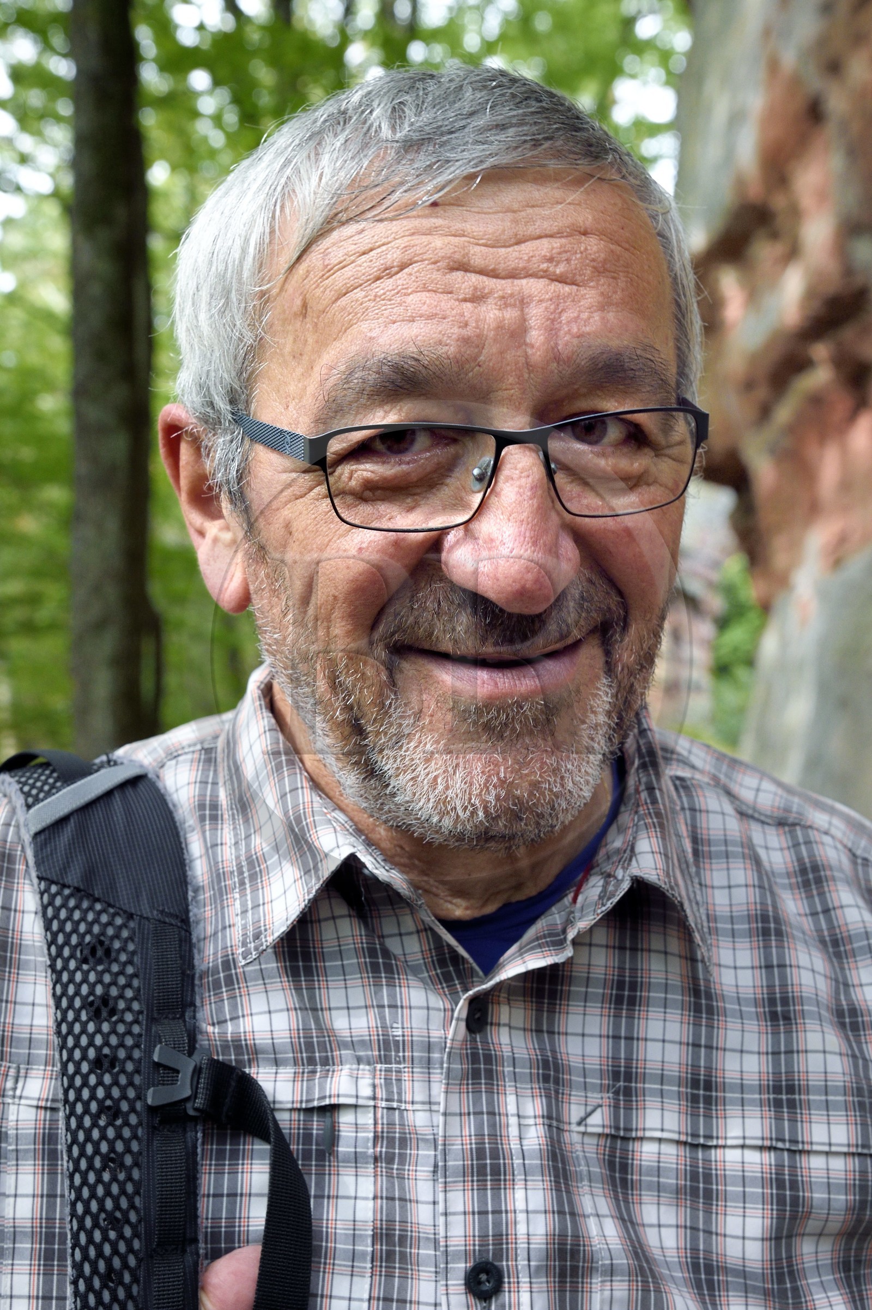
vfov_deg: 39.6
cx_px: 436
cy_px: 655
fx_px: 1818
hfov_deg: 27.0
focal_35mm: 50
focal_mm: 50
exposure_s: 1/125
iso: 800
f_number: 10
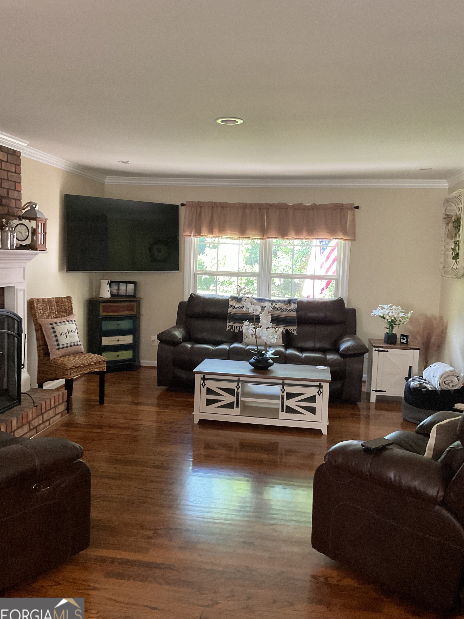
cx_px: 229
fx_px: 536
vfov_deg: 60.0
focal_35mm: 30
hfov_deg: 46.8
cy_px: 309
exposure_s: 1/60
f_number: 1.8
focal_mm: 3
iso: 200
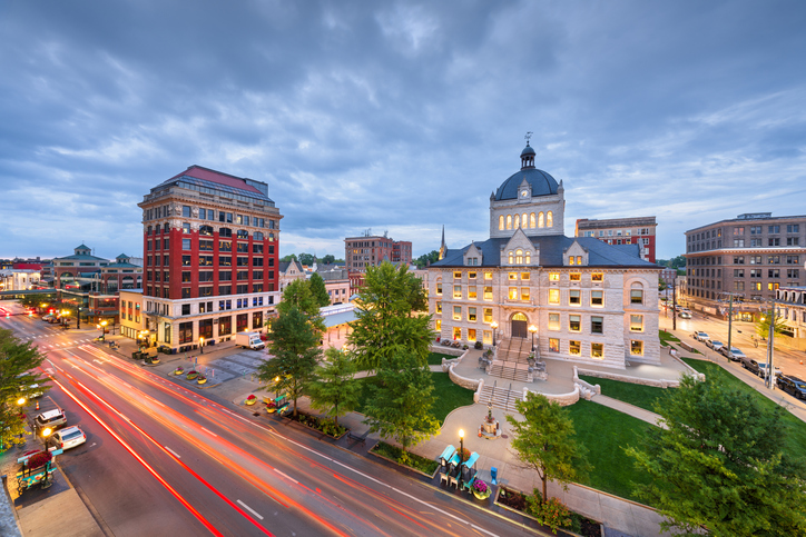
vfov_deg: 90.0
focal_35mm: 12
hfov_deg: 112.6
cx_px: 403
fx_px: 269
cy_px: 268
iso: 100
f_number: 8
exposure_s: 8
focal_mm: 12
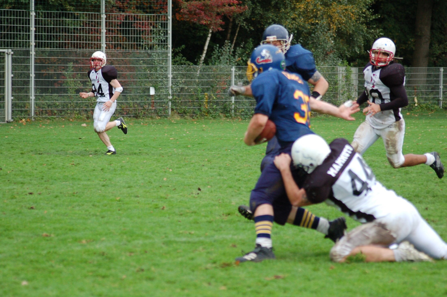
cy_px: 148
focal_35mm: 180
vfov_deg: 7.6
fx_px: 2231
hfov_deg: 11.4
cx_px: 224
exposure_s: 1/400
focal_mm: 120
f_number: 4.2
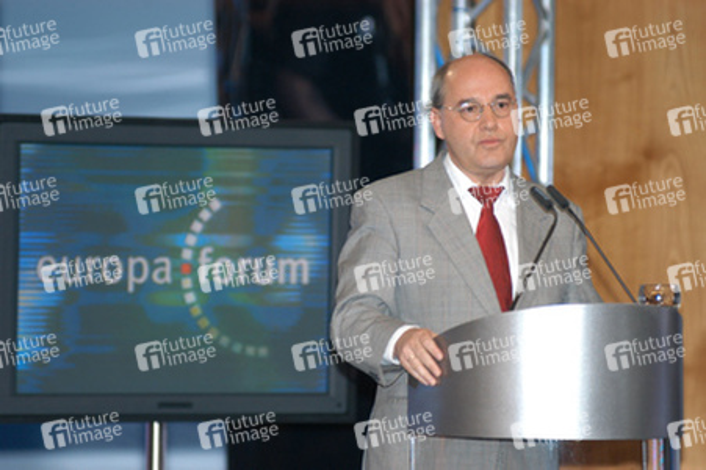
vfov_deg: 4.6
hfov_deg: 6.9
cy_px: 235
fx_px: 5879
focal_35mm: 300
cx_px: 353
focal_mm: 200
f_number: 3.2
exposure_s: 1/80
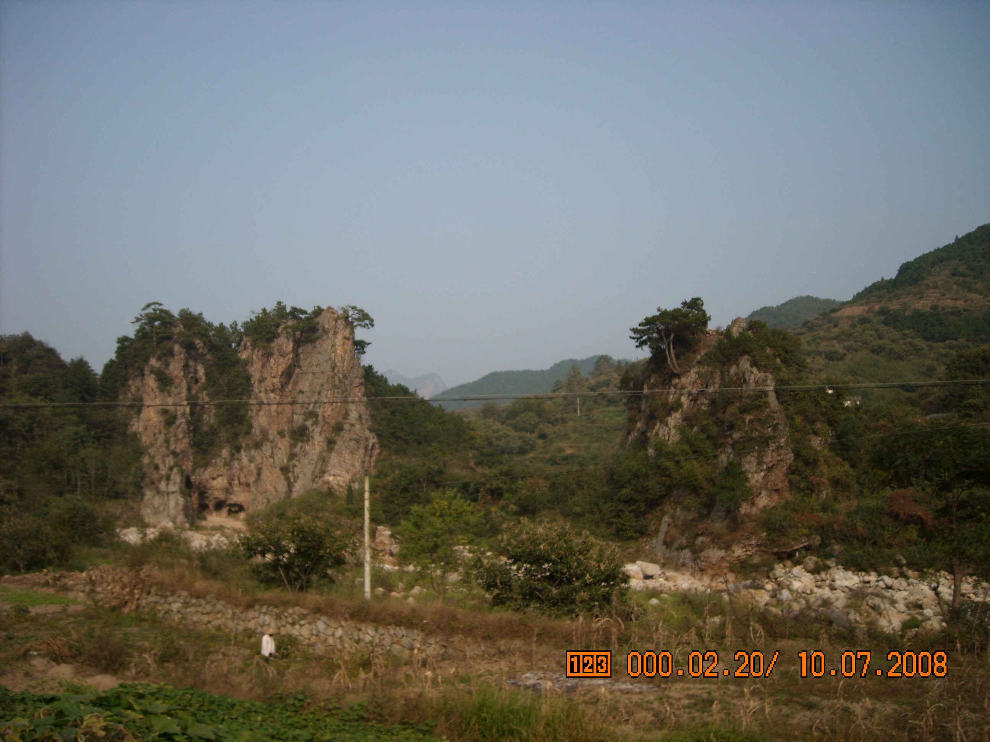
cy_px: 371
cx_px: 495
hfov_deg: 52.6
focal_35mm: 35
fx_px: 1001
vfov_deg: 40.7
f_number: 5.6
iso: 64
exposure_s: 1/296
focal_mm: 5.7
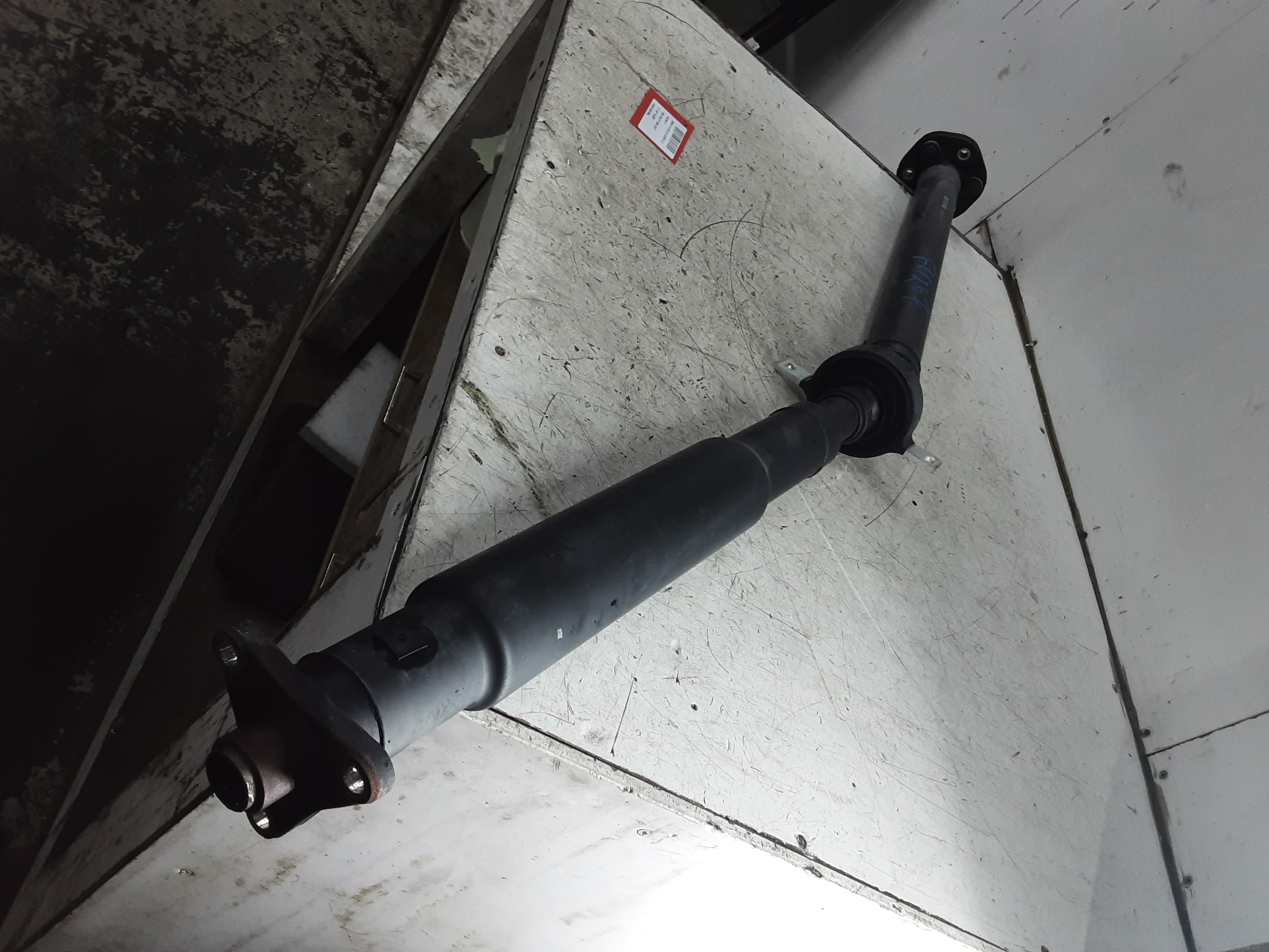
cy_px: 476
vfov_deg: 51.4
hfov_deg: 65.3
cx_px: 634
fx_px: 990
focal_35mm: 27
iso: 80
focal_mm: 2.91
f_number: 1.9
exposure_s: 1/50
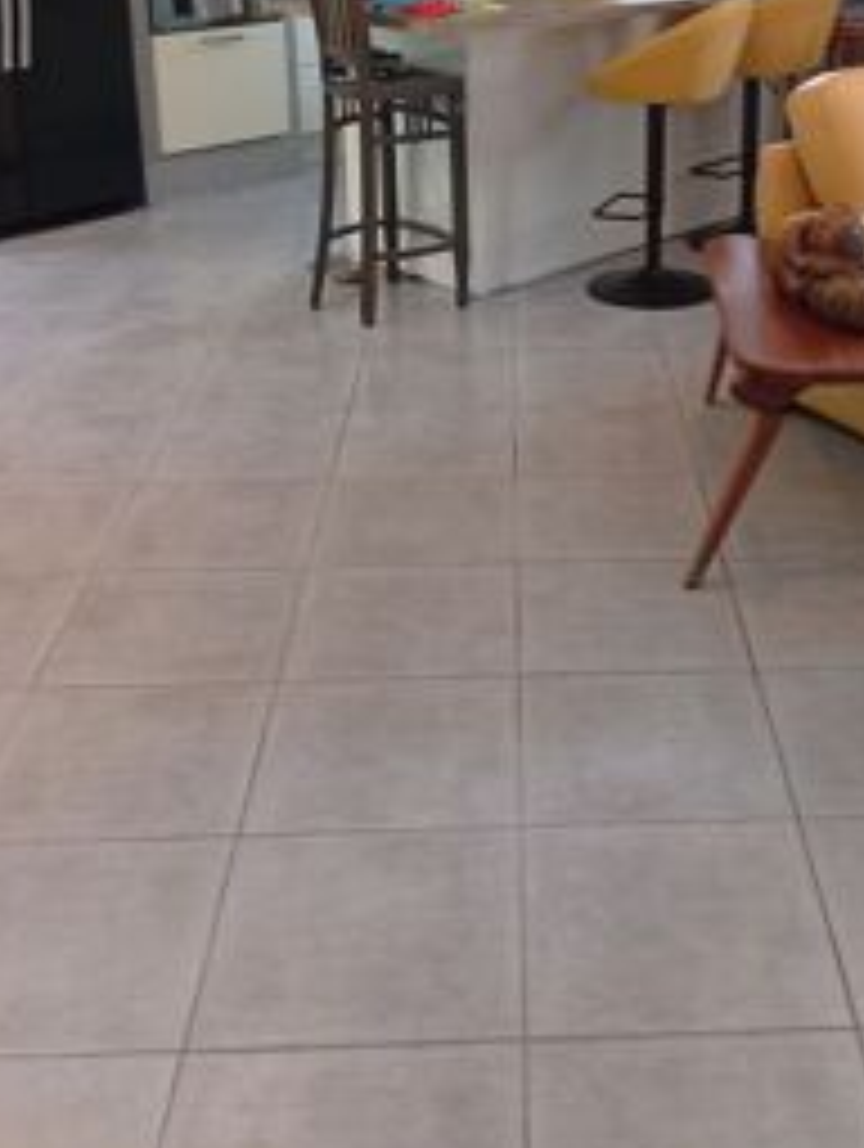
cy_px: 295
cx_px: 603
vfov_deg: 40.9
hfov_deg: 31.9
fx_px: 1494
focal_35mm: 45
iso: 176
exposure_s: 1/33.3
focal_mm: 3.84
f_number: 1.8
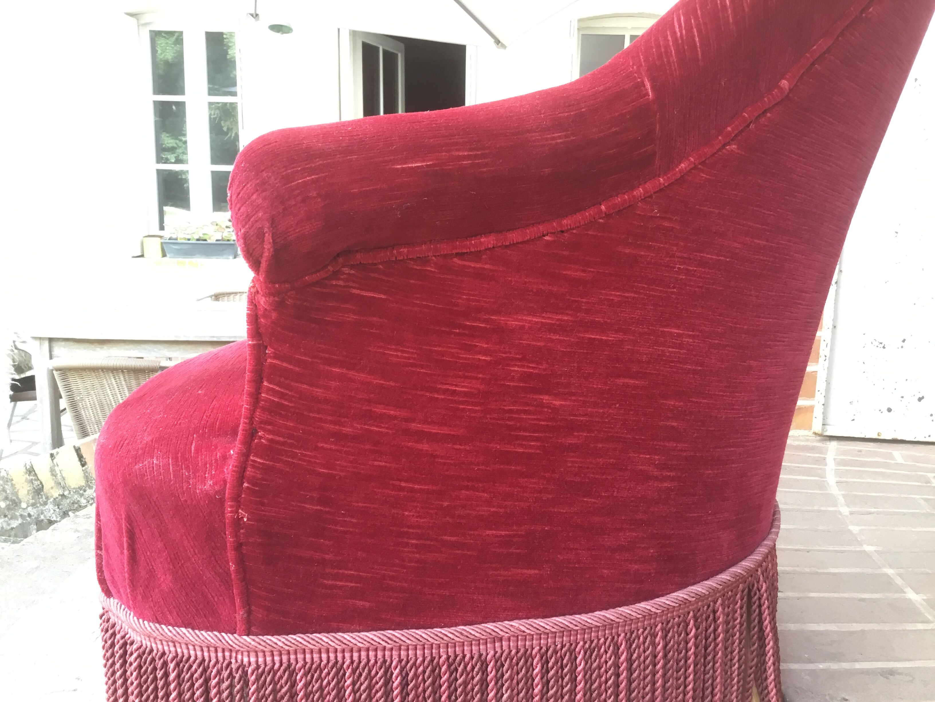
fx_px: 837
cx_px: 468
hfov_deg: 58.4
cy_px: 351
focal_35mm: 31
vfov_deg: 45.4
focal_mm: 3.3
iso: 40
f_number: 2.4
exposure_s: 1/33
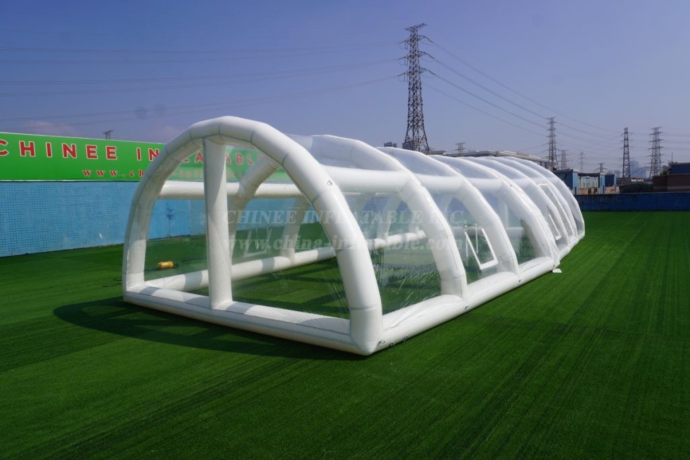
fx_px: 460
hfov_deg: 73.7
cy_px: 230
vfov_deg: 53.1
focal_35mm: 24
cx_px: 345
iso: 100
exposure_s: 1/320
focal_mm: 16
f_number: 10
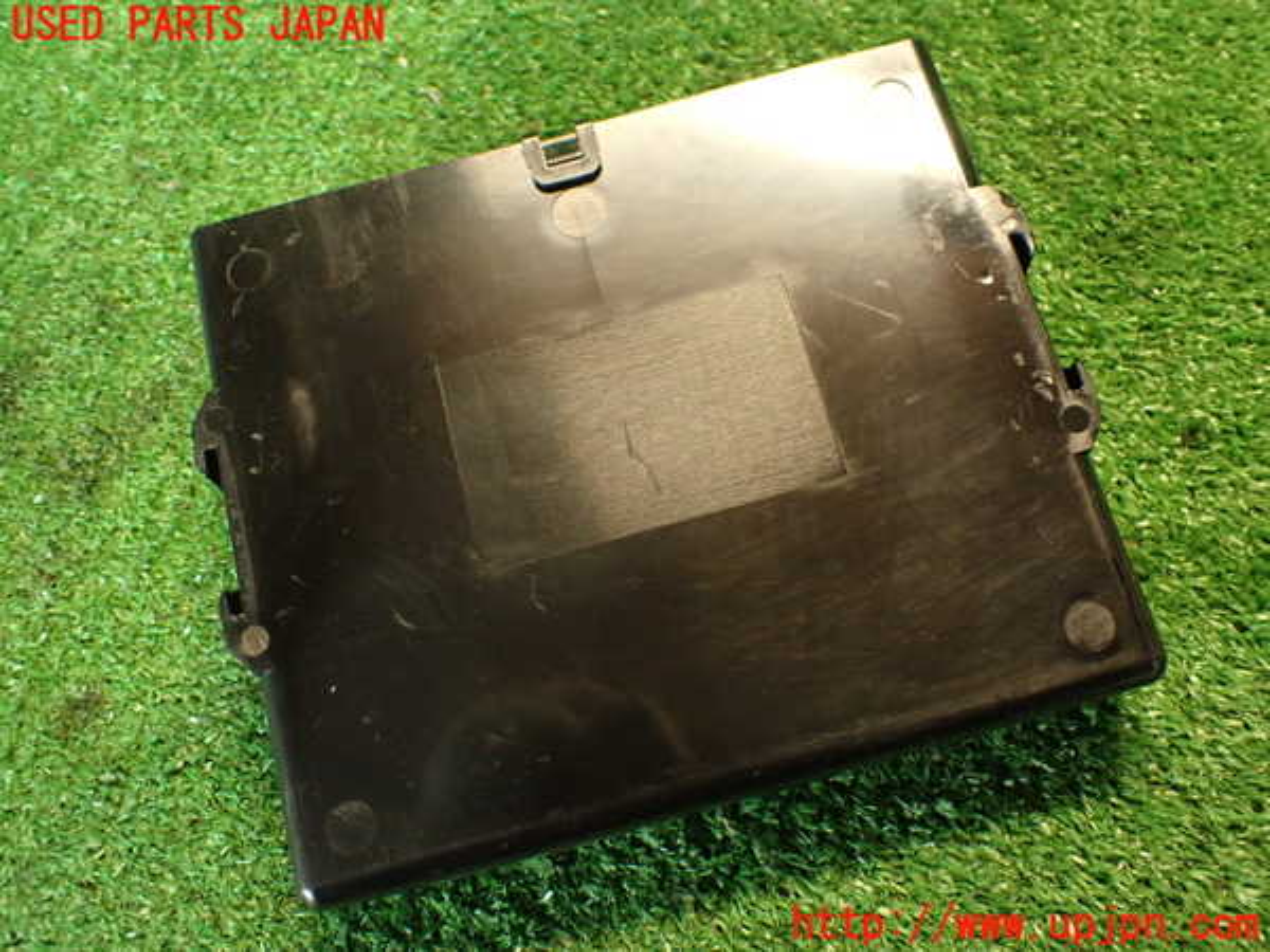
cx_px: 635
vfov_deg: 44.2
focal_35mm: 32
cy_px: 476
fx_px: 1174
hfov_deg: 56.8
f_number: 2.4
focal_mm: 5.79
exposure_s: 1/30
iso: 500
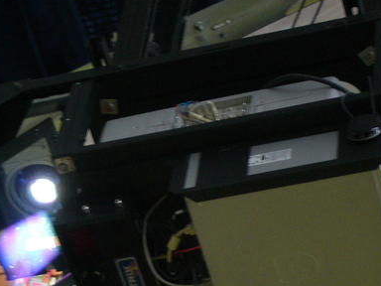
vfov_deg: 8.5
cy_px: 231
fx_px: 1926
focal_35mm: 175
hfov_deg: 11.3
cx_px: 163
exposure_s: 1/8
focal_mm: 17.4
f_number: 4.9
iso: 200
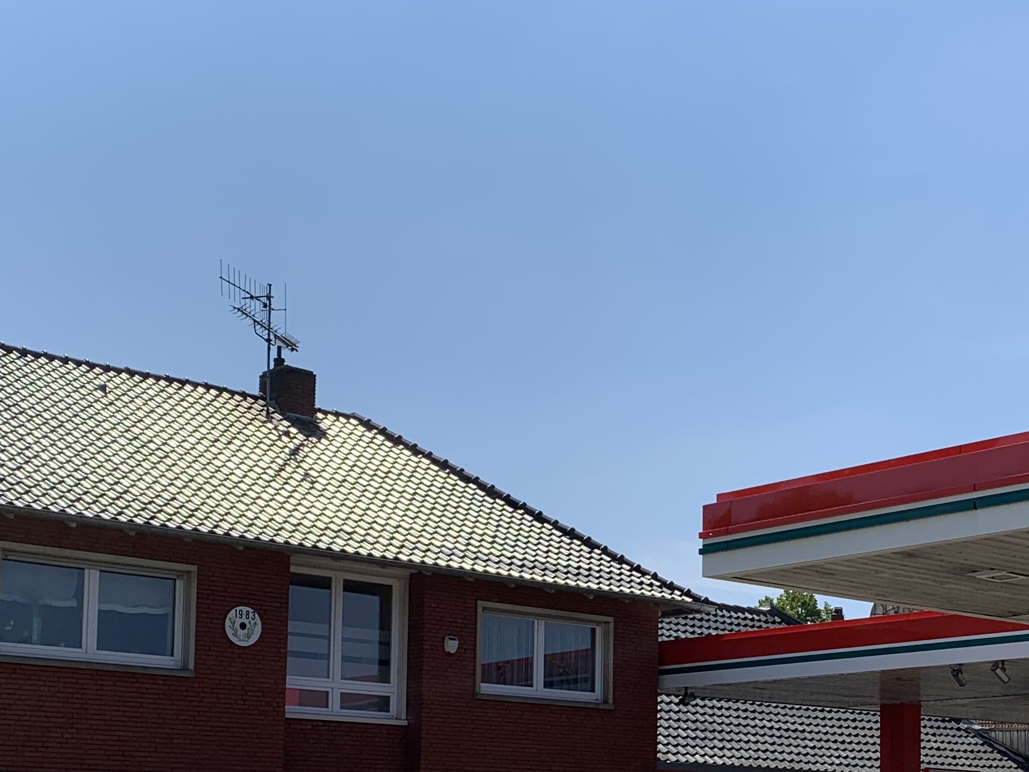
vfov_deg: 22.7
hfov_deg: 30.4
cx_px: 724
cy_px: 707
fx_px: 1873
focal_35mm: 63
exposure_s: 1/3086
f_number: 1.8
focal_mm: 4.25
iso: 25
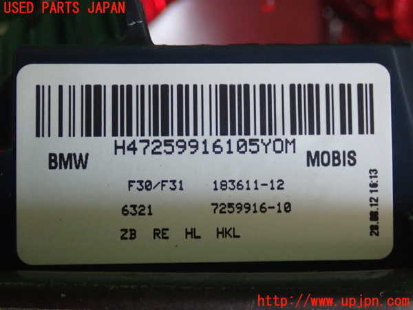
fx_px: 728
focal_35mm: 61
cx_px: 206
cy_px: 155
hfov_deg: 31.7
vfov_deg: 24.0
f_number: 3.6
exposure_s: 1/60
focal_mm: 11.01
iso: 800
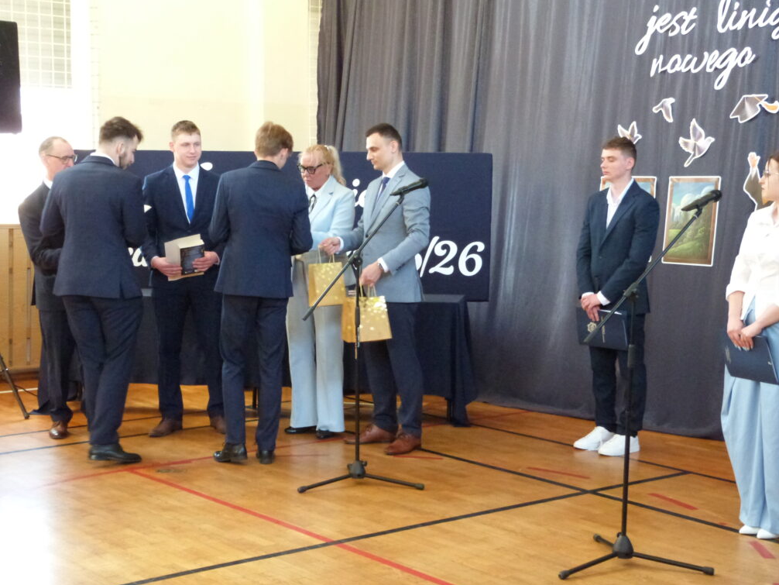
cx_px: 396
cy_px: 290
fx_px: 1306
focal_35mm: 58
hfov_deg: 33.2
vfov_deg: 25.2
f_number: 3.2
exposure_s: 1/30
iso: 800
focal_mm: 10.2
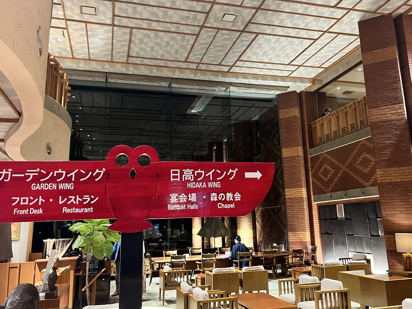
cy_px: 133
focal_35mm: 31
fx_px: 369
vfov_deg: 45.3
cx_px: 214
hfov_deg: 58.3
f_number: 1.6
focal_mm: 5.1
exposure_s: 1/33
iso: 500
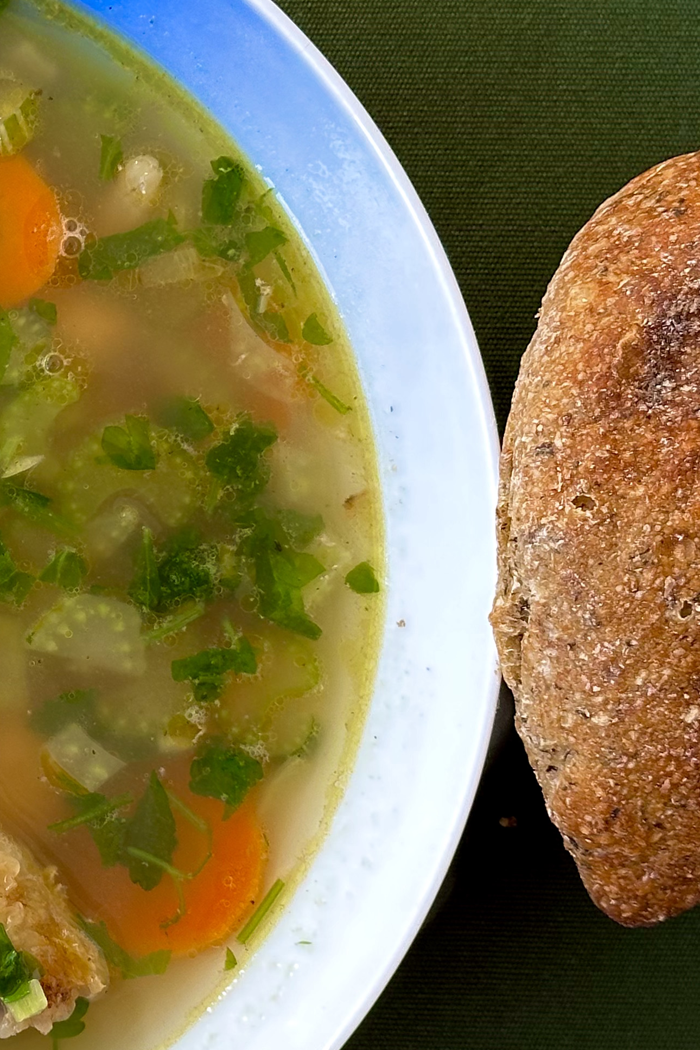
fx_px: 3033
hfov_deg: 12.7
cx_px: -207
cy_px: 577
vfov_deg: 19.6
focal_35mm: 104
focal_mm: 6.86
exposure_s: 1/146
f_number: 1.78
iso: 50
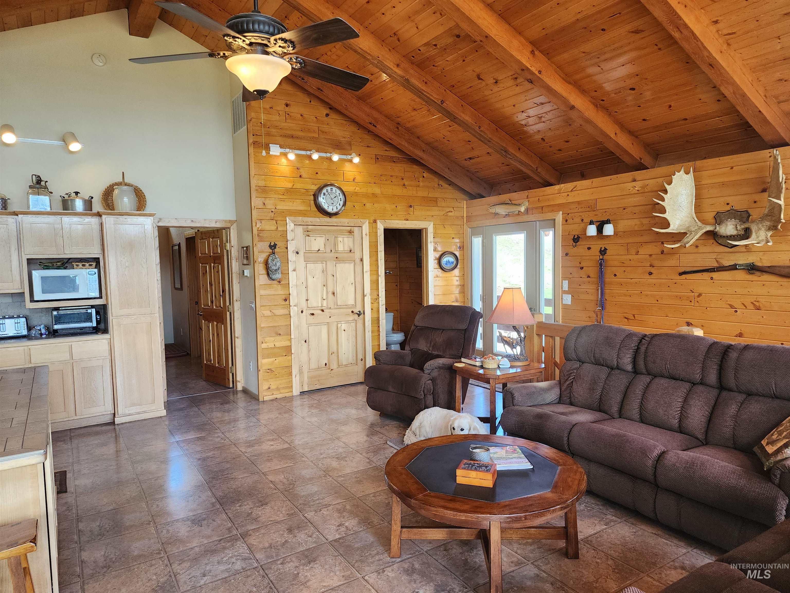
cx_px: 395
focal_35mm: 23
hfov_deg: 73.9
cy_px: 296
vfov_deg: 58.9
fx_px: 525
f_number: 1.8
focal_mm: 6.4
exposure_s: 1/180
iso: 160
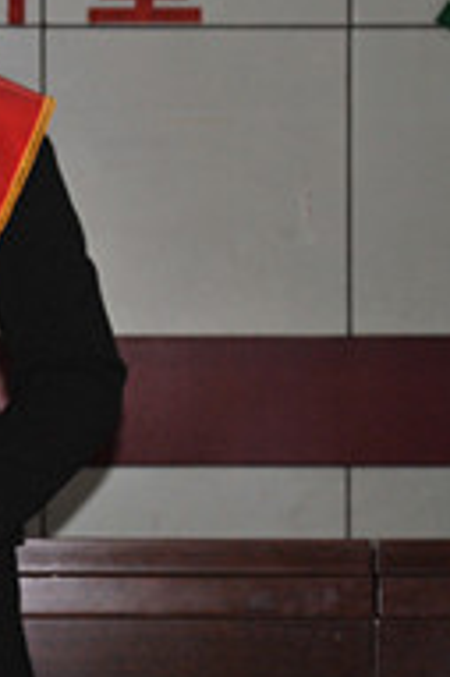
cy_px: 156
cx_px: -163
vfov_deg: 9.5
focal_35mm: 216
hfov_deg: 6.3
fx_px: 4063
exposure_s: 1/60
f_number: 5.6
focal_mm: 55
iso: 200
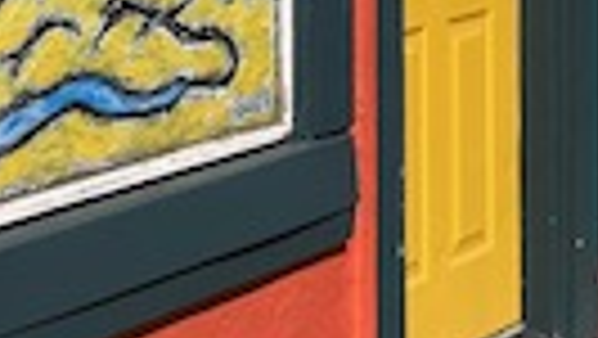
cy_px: -365
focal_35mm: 147
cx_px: 171
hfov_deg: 14.6
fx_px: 2332
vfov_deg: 7.9
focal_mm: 3.99
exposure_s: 1/2208
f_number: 1.8
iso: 20
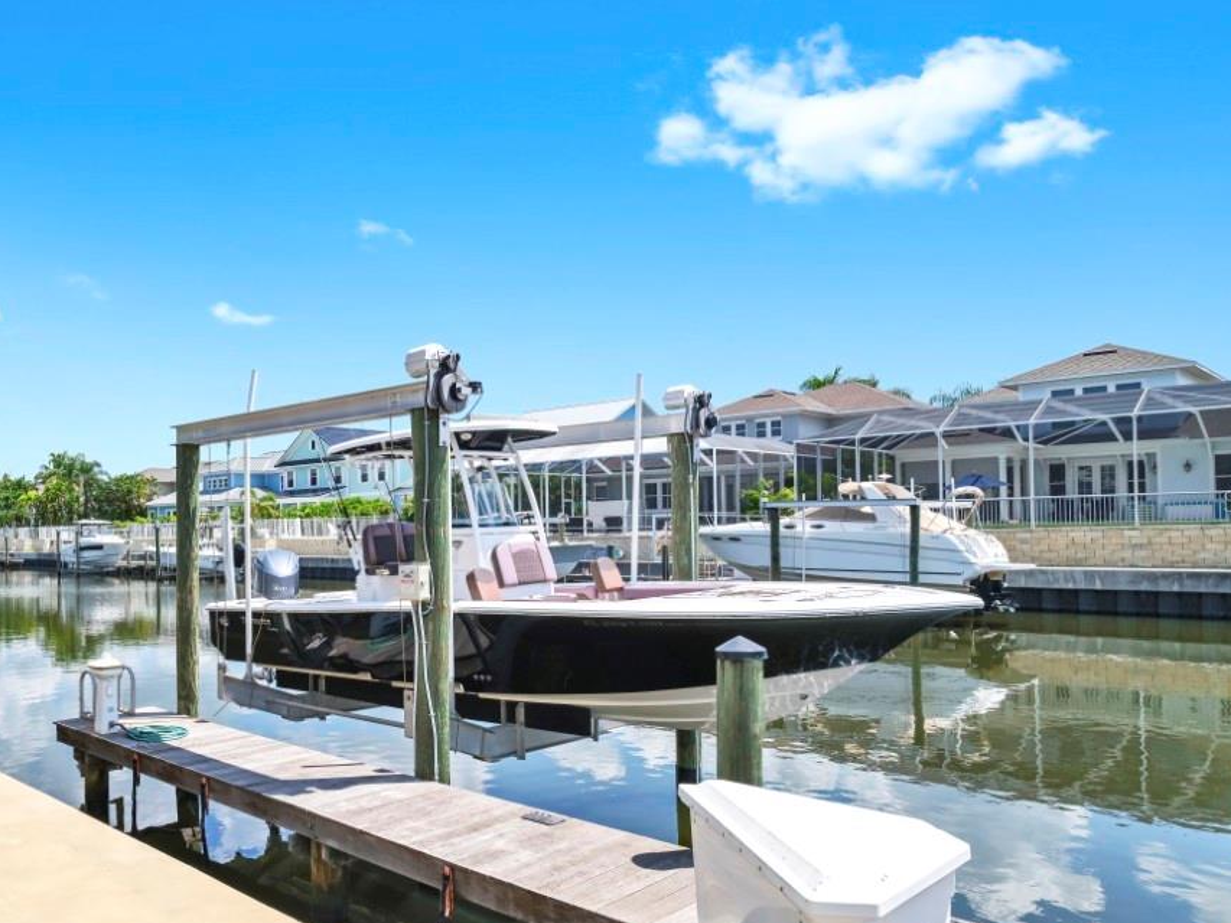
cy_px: 500
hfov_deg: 61.9
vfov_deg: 51.3
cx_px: 320
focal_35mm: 27
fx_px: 960
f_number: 4
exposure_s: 1/4000
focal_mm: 20
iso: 640
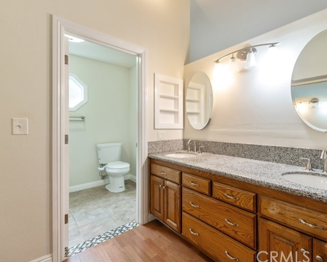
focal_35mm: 17
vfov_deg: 77.0
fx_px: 165
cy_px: 126
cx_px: 198
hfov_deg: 88.3
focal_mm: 14
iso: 800
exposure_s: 1/125
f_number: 2.8
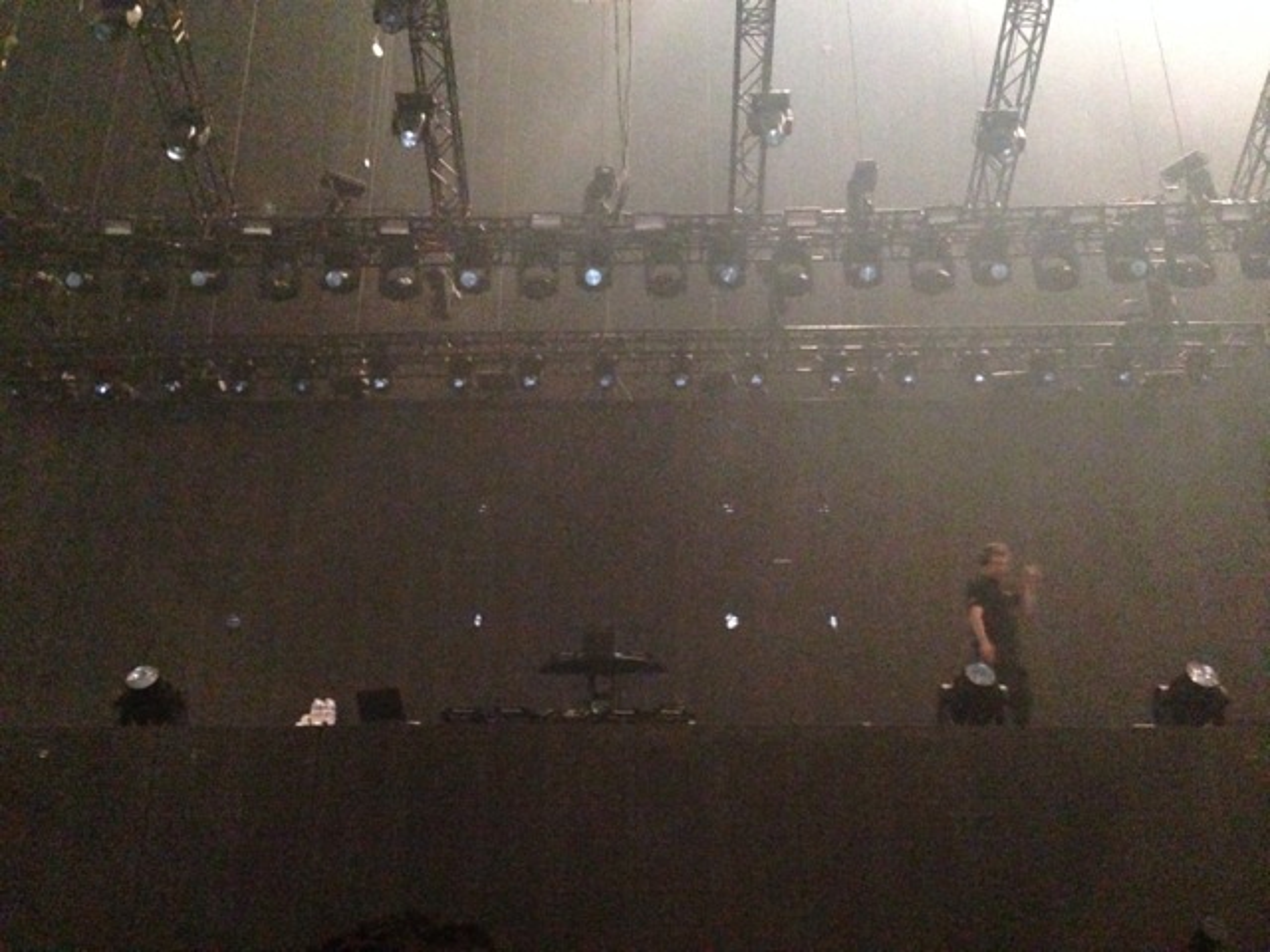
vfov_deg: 22.3
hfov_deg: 29.4
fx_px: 2421
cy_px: 476
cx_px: 635
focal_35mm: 66
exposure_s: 1/15
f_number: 2.4
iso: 2000
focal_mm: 4.12
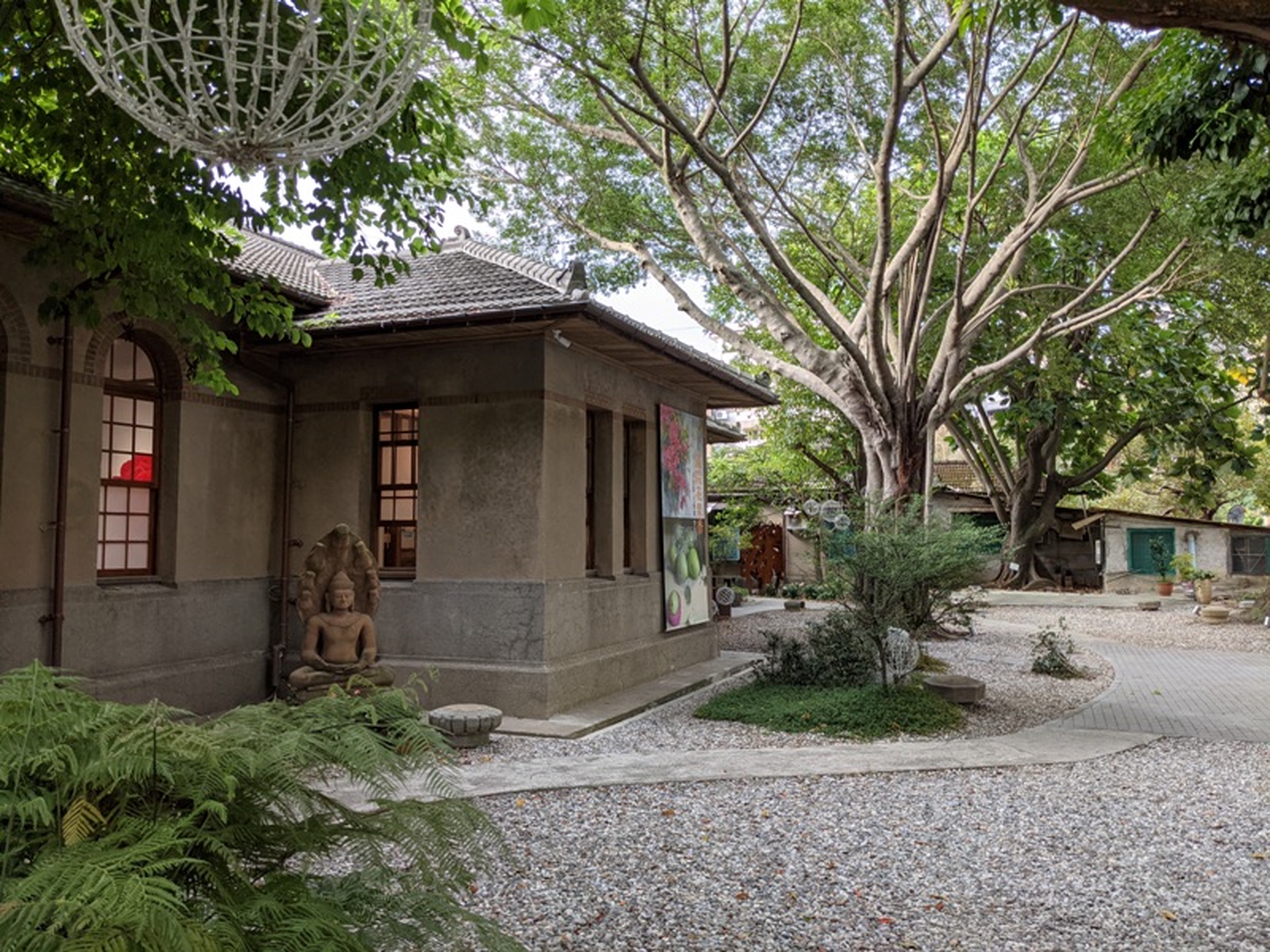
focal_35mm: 27
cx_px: 635
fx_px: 991
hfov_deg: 65.3
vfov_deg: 51.4
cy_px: 476
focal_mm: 4.38
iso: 45
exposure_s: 1/115
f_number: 1.73
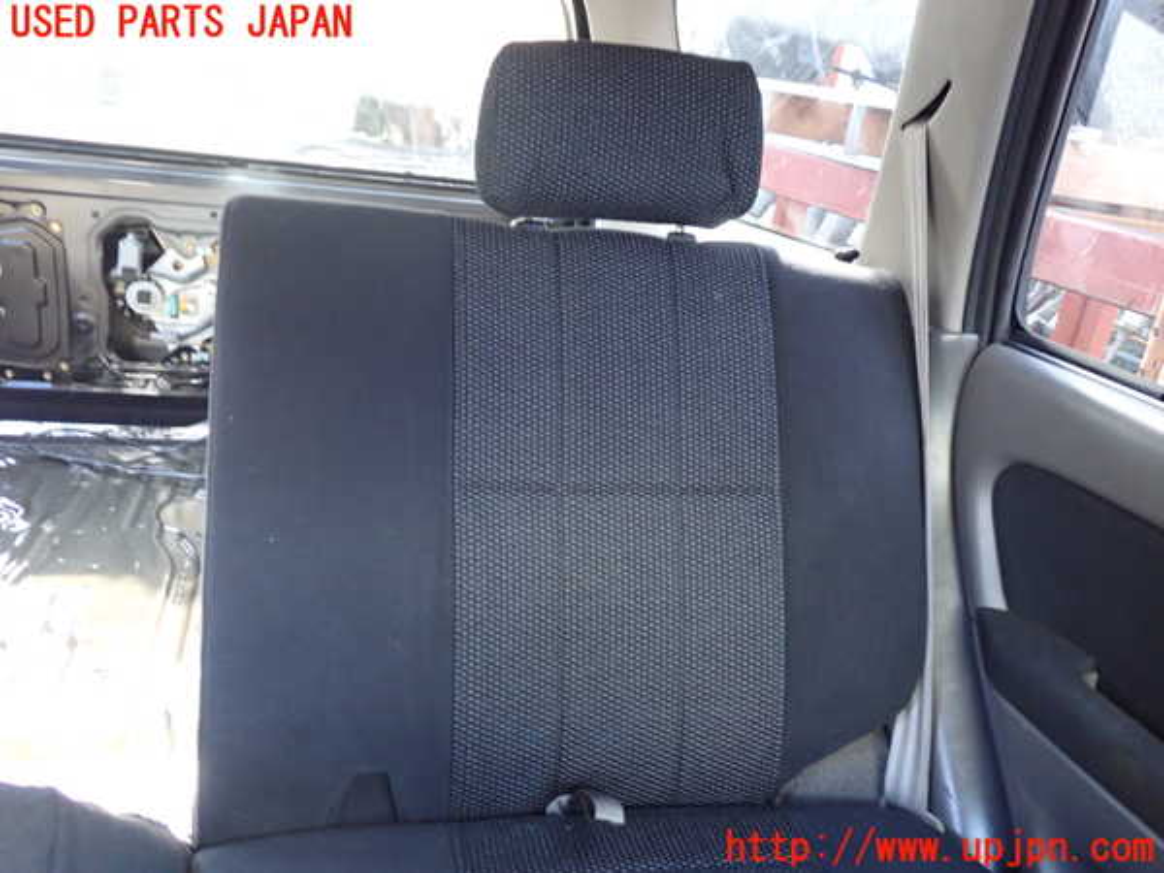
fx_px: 1009
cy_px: 436
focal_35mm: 30
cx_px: 582
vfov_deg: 46.8
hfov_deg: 60.0
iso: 640
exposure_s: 1/30
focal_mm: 5.4
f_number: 2.3
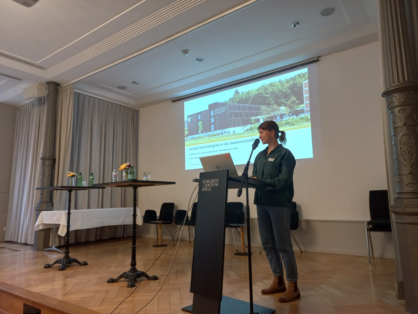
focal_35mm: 25
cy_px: 157
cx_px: 209
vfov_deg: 54.9
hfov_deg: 69.4
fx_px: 302
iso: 250
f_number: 1.8
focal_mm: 4.6
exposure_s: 1/33
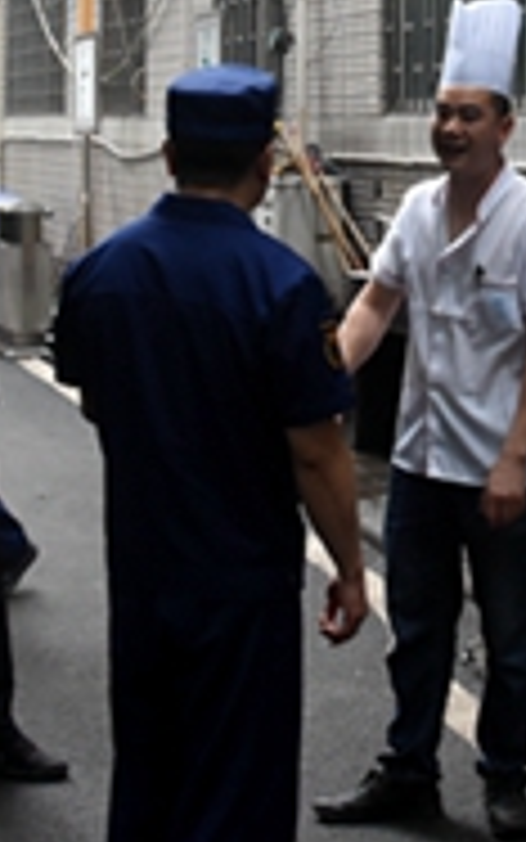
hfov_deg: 13.8
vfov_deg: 21.4
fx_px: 2154
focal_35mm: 94
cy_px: 27
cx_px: 463
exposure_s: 1/125
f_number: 5.6
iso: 1100
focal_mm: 18
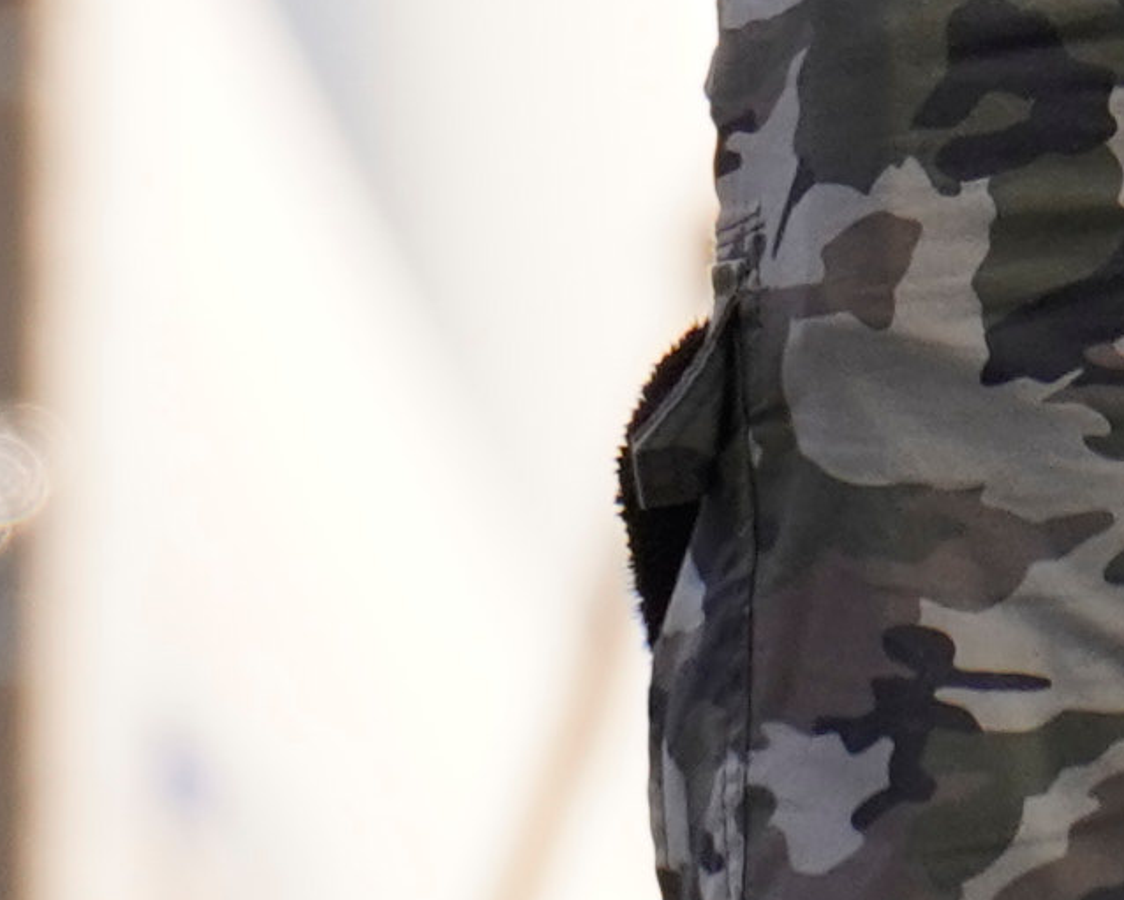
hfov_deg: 1.6
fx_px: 40803
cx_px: 1670
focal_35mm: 1226
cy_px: -1941
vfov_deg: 1.3
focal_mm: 139
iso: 500
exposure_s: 1/2500
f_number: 2.8
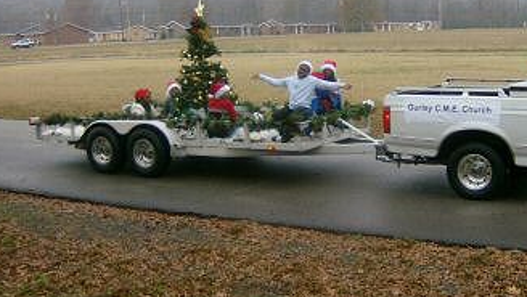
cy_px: 103
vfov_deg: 22.2
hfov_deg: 38.3
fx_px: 755
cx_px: 313
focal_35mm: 54
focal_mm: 6
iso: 100
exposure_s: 1/140
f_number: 2.8
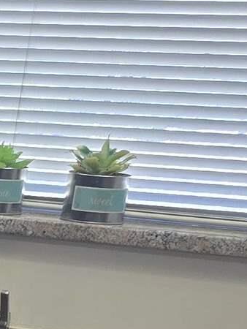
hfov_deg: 7.3
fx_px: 1492
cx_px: -702
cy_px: 394
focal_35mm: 157
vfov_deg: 12.3
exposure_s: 1/120
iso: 64
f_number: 1.7
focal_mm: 6.3
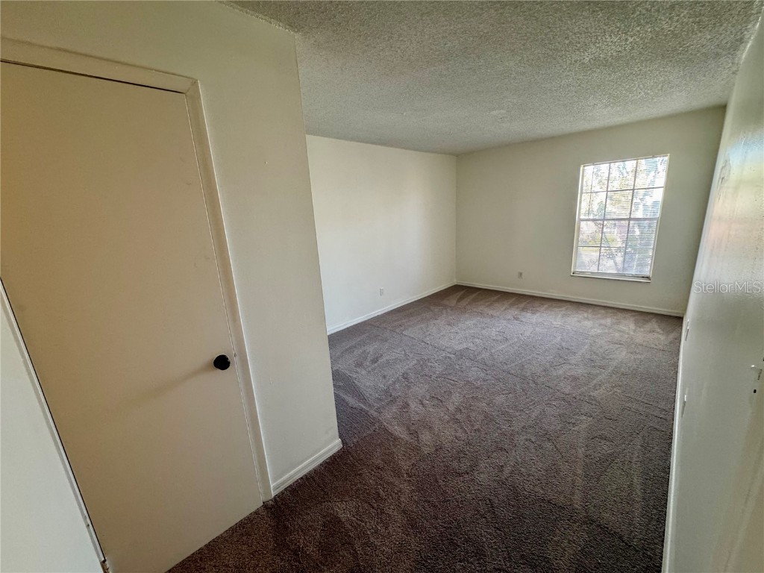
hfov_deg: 102.1
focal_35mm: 14
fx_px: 309
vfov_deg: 85.7
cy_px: 286
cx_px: 382
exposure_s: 1/60
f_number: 2.2
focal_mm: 2.22
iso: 250
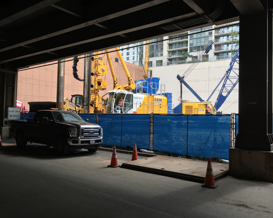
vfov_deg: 47.1
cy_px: 107
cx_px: 129
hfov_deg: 57.1
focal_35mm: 31
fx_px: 250
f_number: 2.2
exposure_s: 1/206
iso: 25
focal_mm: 4.15
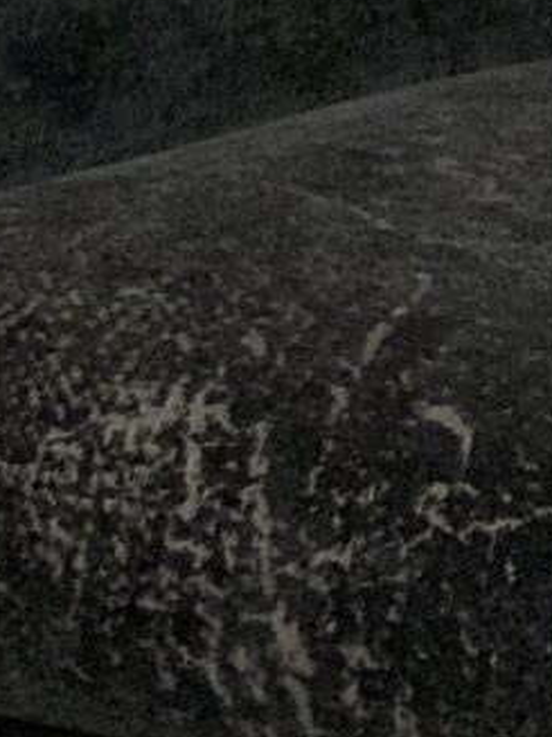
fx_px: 4830
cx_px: 944
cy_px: -108
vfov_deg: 8.6
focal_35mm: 227
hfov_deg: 6.4
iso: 160
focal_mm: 3
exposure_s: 1/60
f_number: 1.8
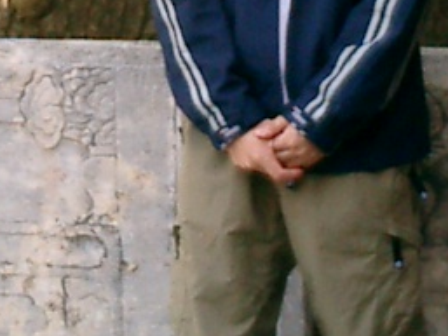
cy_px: -176
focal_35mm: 179
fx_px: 2318
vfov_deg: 8.1
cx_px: 145
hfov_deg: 11.0
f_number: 3.2
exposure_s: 1/160
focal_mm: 7.5
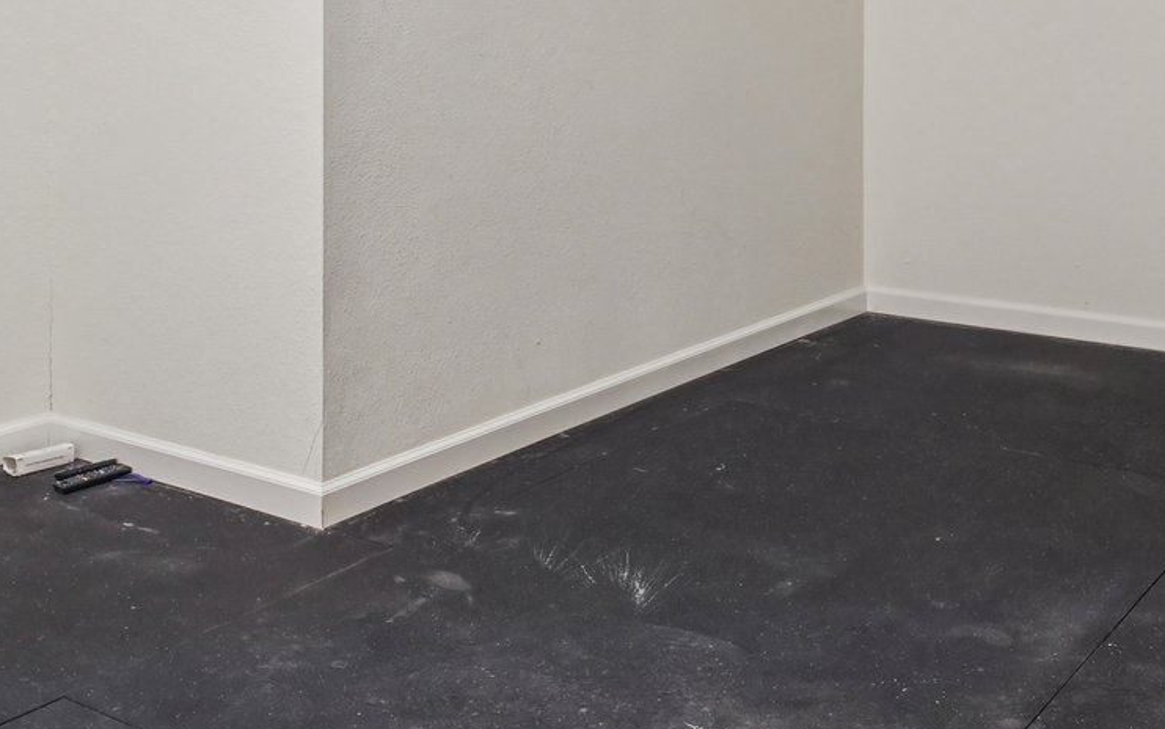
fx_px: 1429
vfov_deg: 27.3
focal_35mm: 45
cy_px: 38
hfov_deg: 44.4
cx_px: 595
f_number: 8
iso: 1600
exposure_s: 1/8
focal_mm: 16
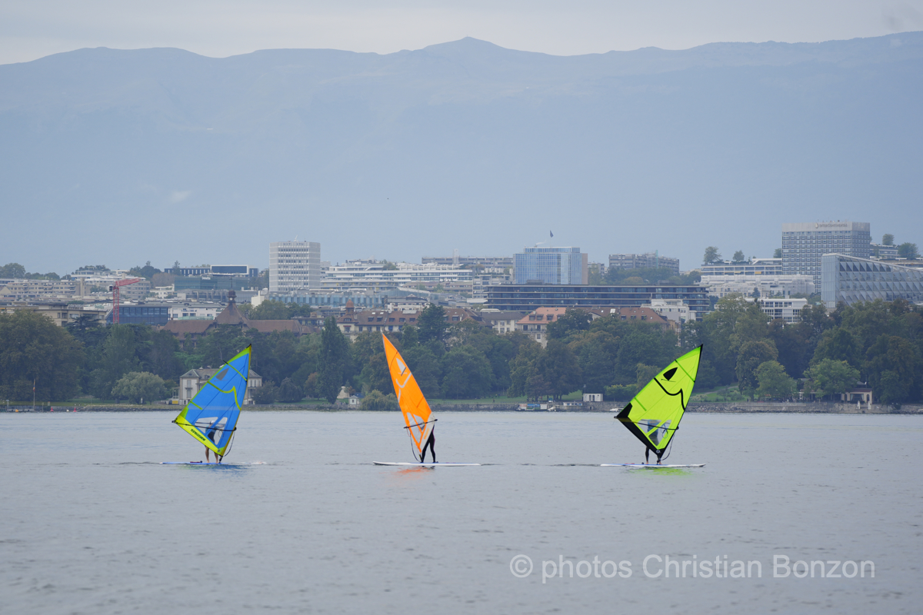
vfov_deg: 6.6
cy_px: 308
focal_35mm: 209
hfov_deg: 9.8
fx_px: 5358
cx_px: 462
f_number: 5.6
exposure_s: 1/1250
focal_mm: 209
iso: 400
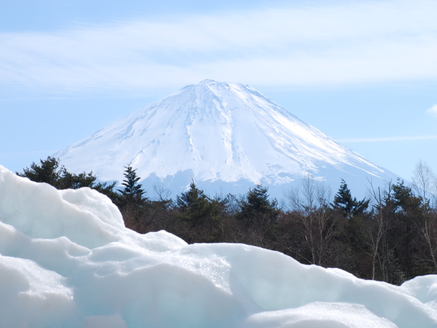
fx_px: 1439
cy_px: 164
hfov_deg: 17.3
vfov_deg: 13.0
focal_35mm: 114
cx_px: 213
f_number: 18
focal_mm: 70
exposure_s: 1/125
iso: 100
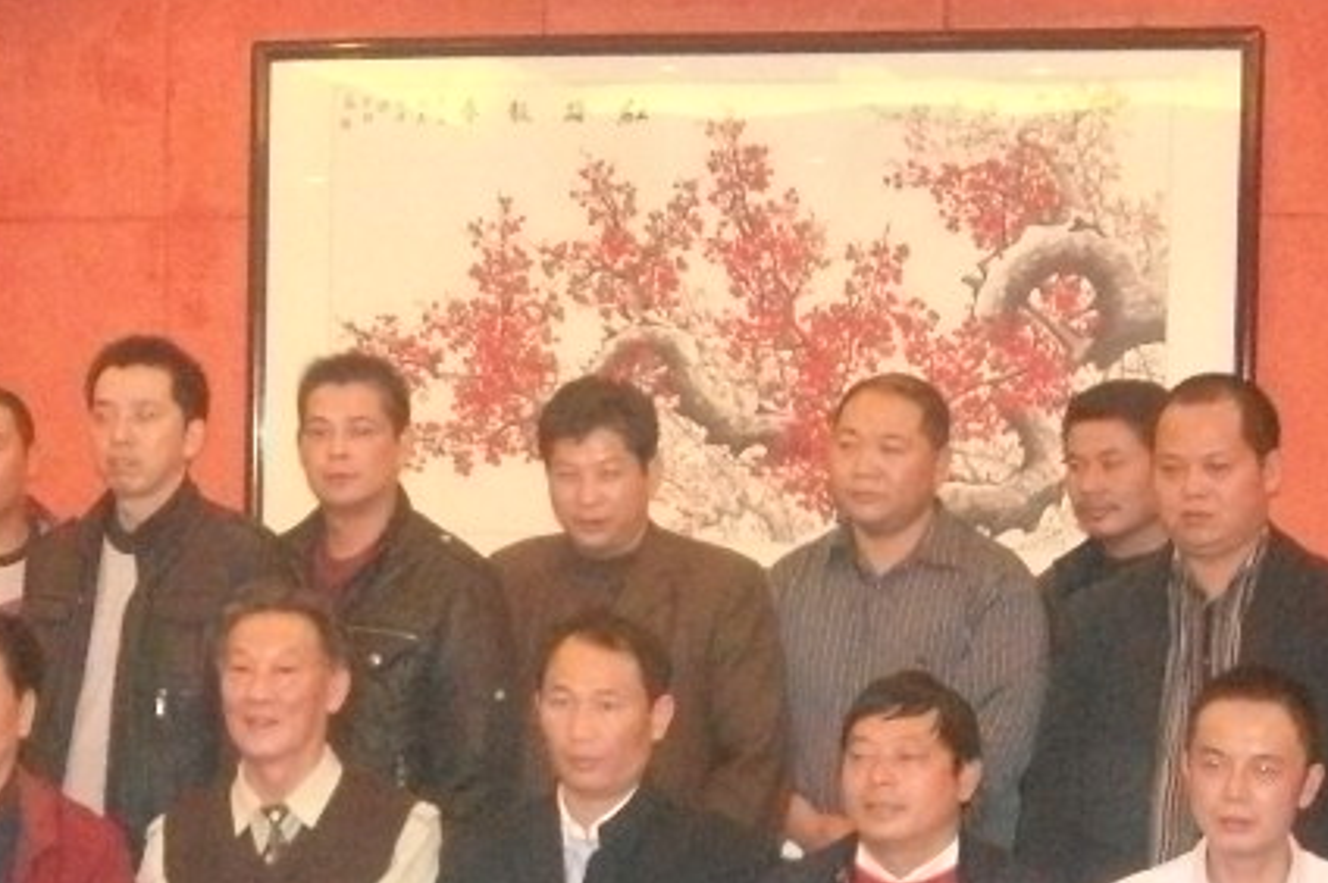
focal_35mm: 88
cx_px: 354
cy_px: 714
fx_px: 3244
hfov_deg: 22.9
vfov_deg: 15.4
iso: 1000
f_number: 2.8
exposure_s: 1/60
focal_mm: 5.7
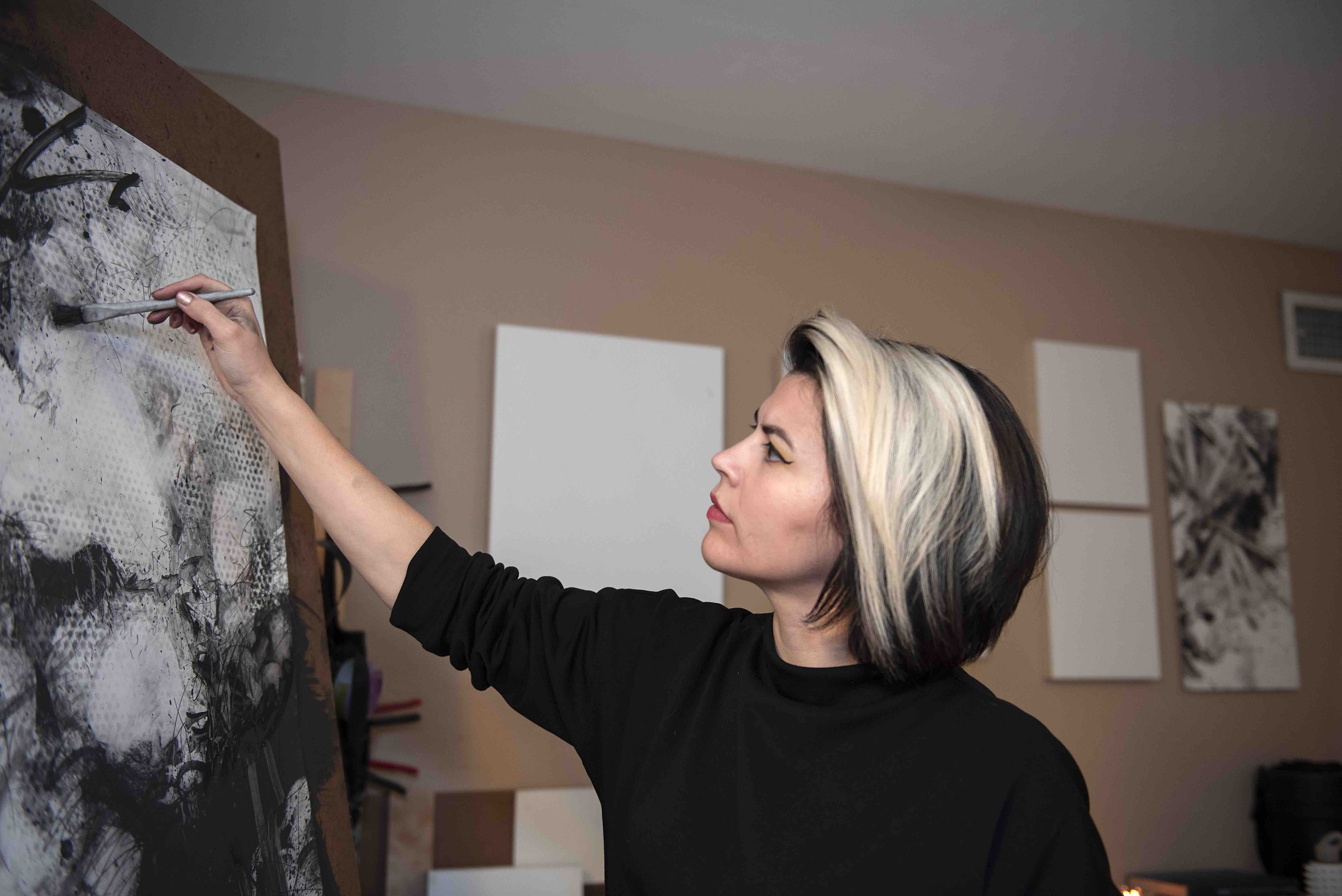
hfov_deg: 54.4
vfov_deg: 37.9
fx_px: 1305
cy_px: 448
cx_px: 671
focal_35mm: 35
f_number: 2.8
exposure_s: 1/125
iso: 800
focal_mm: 35
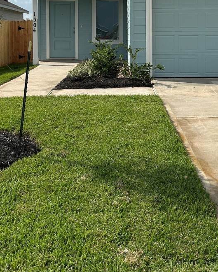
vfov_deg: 31.2
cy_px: 56
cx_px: 172
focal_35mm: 59
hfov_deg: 25.4
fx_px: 476
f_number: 1.5
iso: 50
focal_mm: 5.7
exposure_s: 1/7463
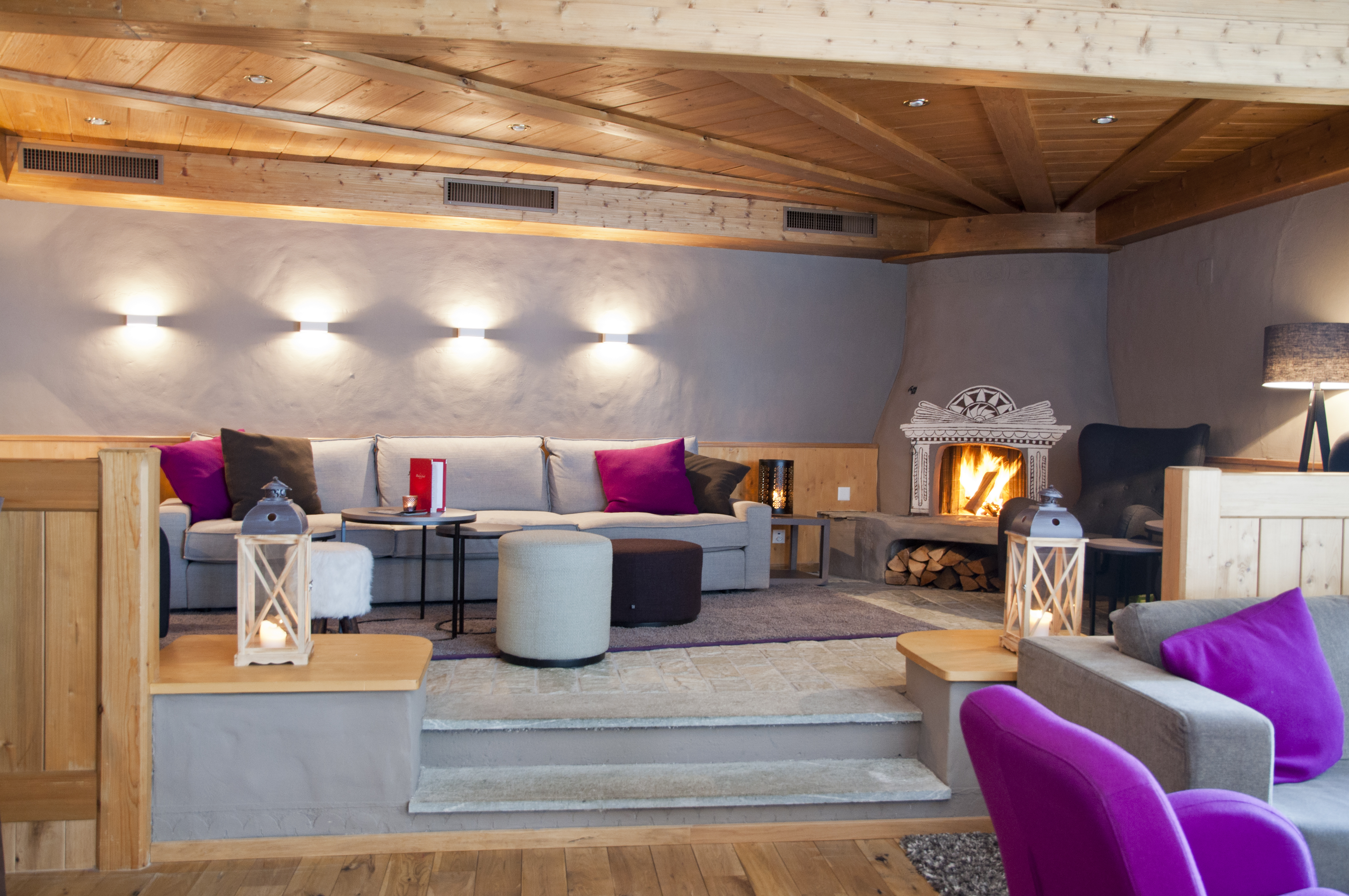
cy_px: 448
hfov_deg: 62.0
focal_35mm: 30
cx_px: 674
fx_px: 1123
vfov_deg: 43.5
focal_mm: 20
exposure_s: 1/4
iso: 400
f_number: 5.6
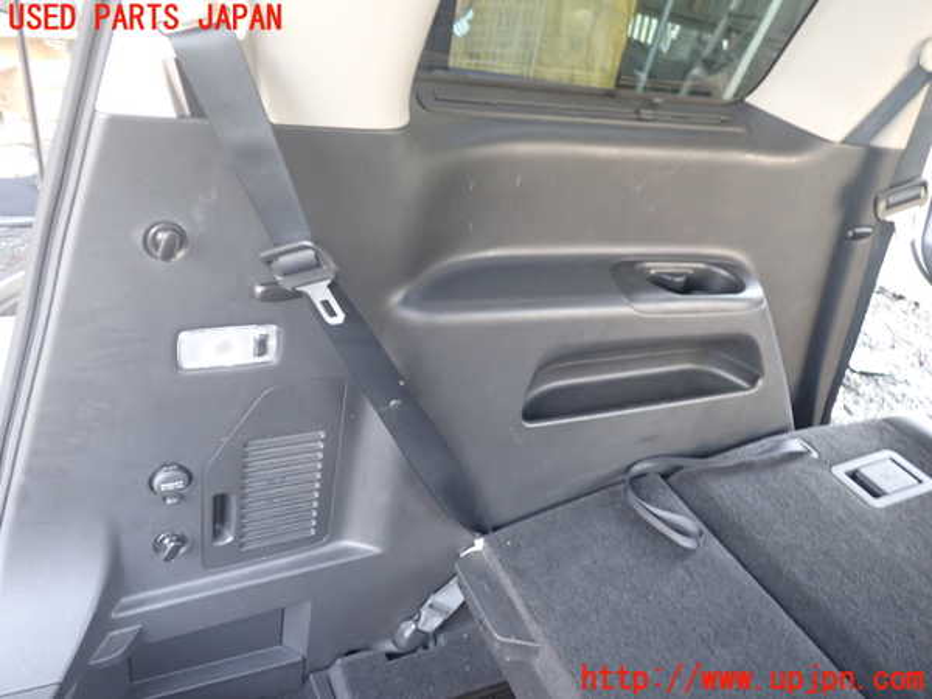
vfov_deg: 46.8
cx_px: 466
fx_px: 808
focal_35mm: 30
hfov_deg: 60.0
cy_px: 350
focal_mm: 5.4
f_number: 2.3
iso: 320
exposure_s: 1/30
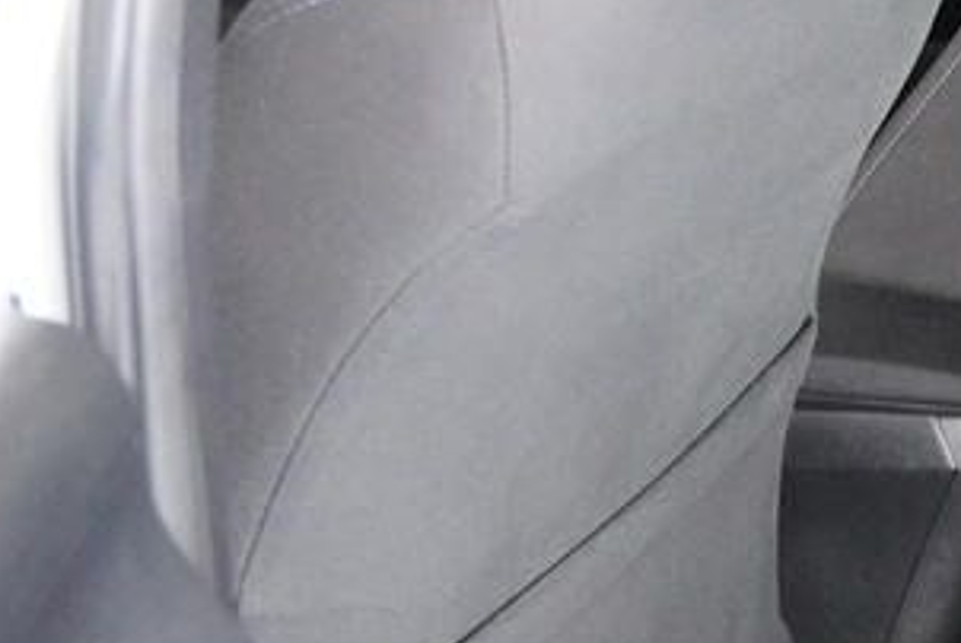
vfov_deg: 12.8
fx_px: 2851
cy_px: 193
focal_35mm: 107
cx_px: 1512
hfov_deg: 17.0
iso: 6400
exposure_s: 1/160
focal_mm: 21
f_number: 2.8
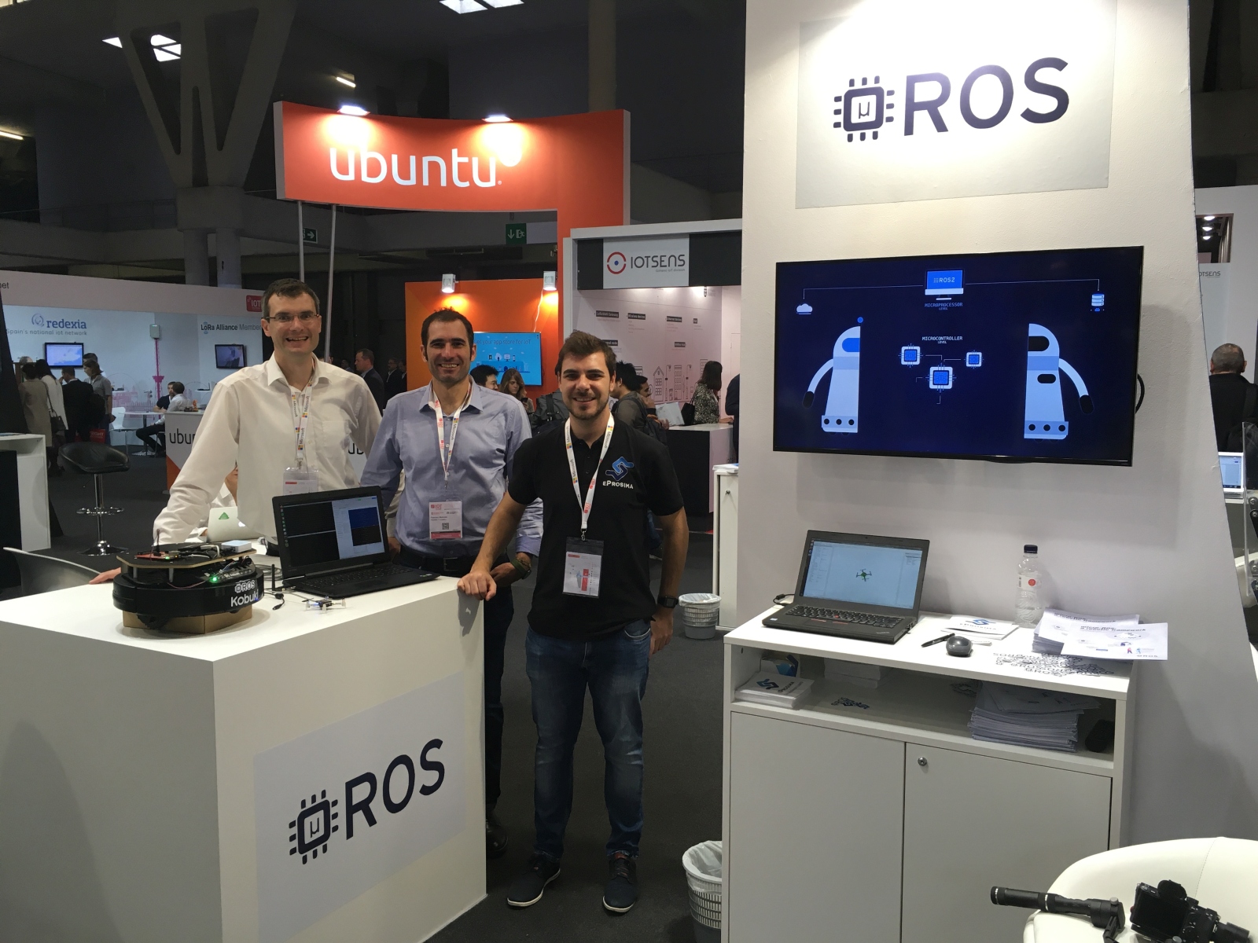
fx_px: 1054
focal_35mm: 29
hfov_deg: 61.7
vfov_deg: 48.2
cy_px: 472
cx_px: 629
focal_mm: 4.15
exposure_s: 1/33
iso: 32
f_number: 2.2
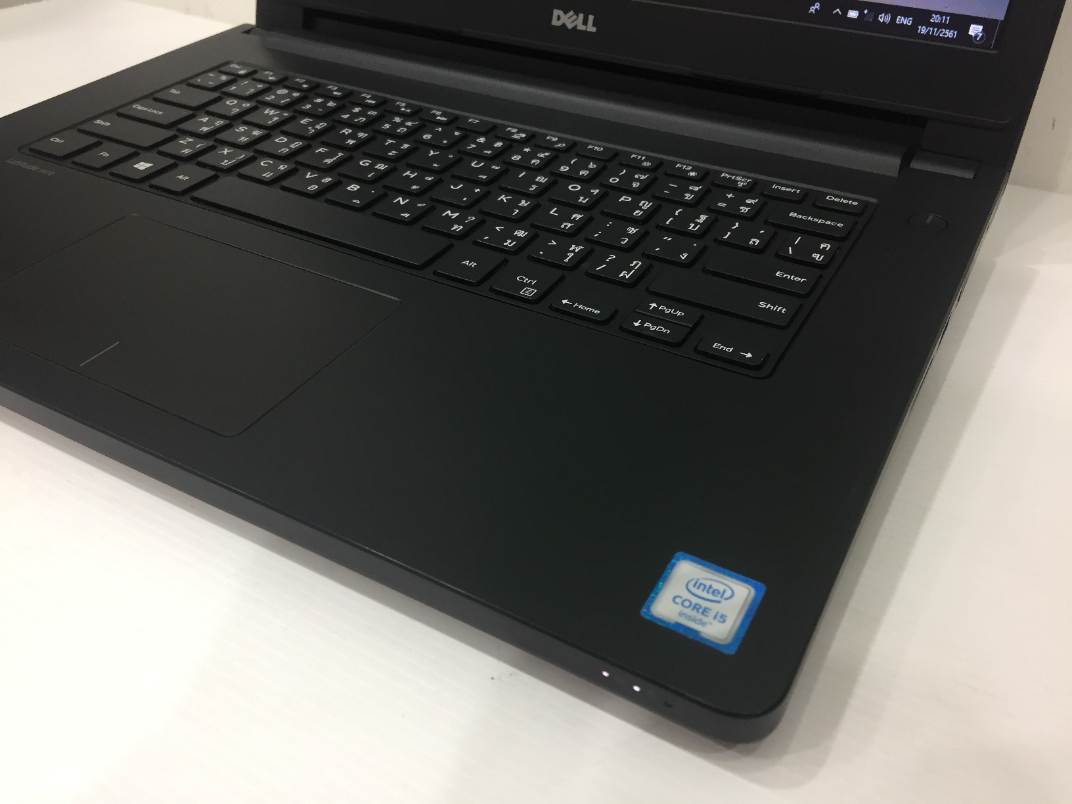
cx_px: 536
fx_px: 898
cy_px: 402
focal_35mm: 29
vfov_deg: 48.2
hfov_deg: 61.7
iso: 125
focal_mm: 4.15
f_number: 2.2
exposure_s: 1/33
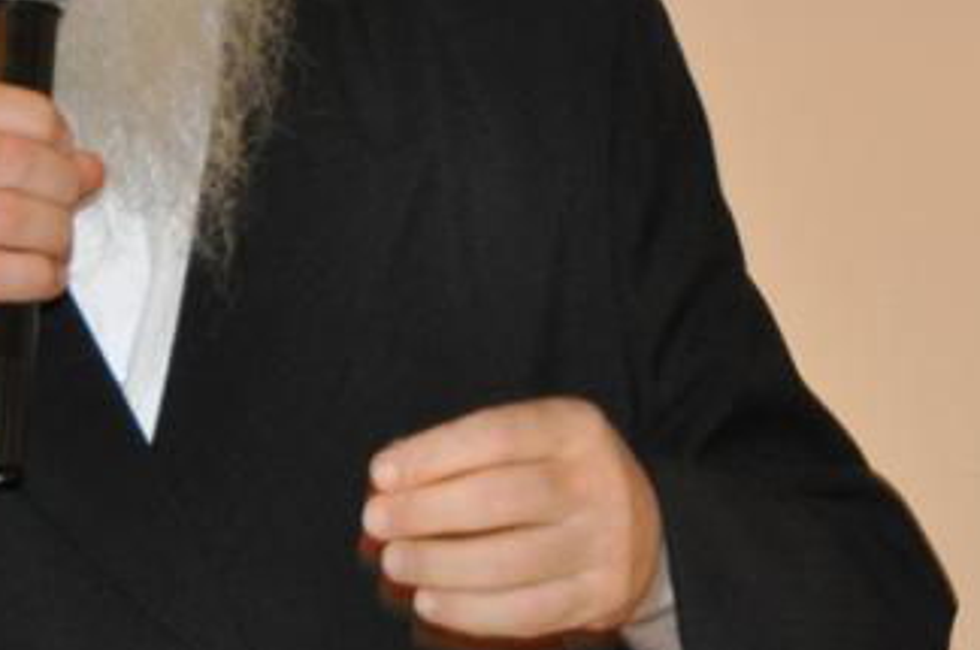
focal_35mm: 451
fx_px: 12247
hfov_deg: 4.6
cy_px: -187
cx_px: 248
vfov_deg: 3.0
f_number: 5.3
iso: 800
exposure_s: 1/60
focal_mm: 95
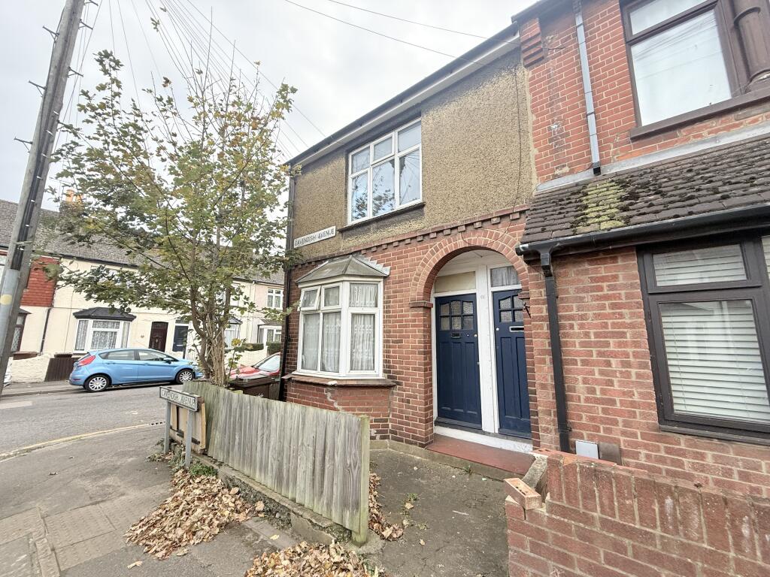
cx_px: 385
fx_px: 311
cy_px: 288
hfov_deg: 102.1
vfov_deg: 85.7
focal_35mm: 14
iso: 80
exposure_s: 1/99
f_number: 2.2
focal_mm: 2.22
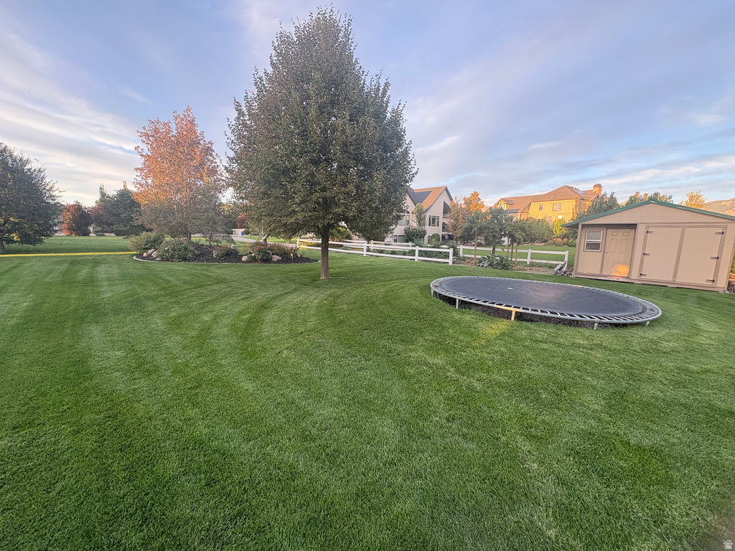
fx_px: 297
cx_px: 368
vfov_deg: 85.7
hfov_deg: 102.1
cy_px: 276
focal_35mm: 14
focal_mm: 2.22
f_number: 2.2
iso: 125
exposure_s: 1/100
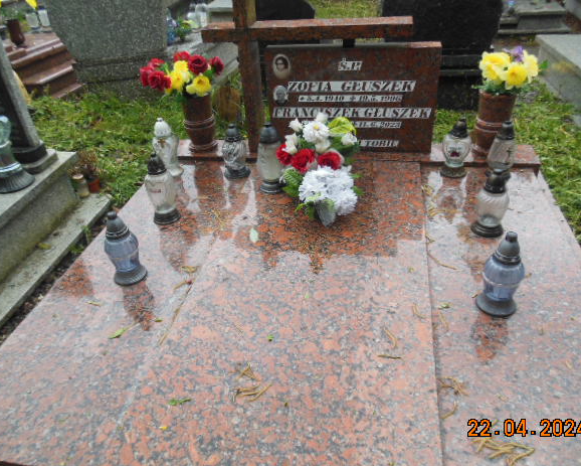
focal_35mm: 27
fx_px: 465
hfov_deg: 64.0
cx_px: 293
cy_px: 234
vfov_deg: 53.2
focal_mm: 4.5
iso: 125
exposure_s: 1/160
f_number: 3.2
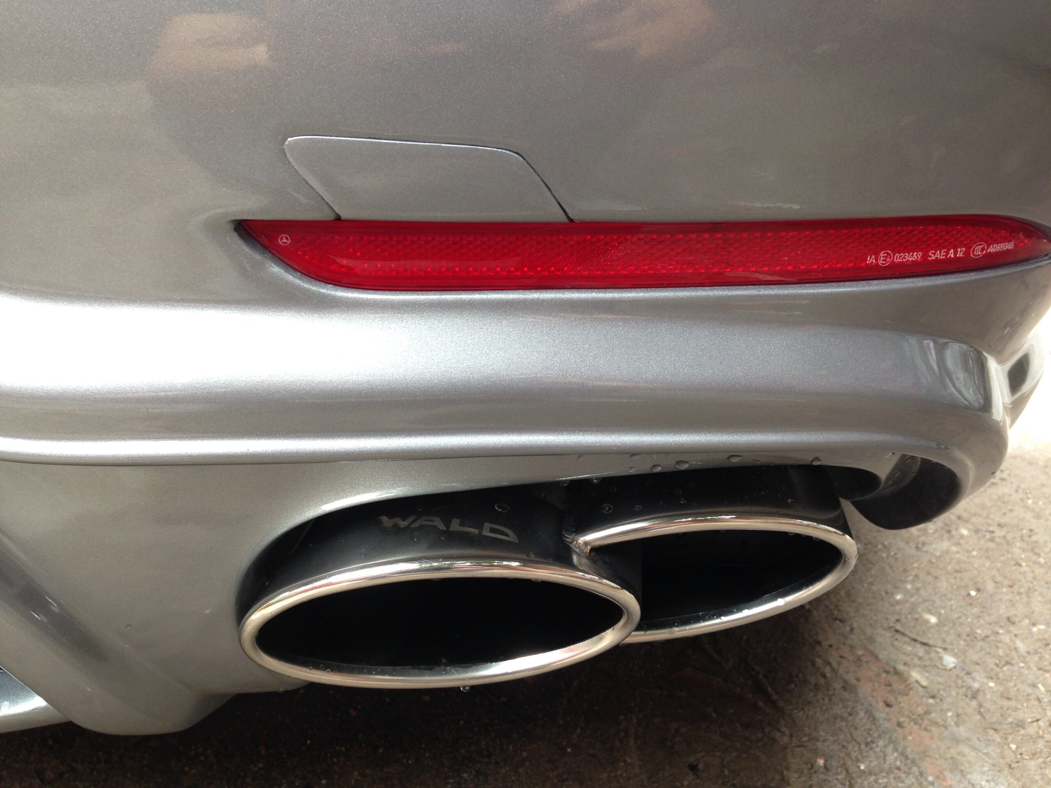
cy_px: 394
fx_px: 1002
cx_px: 526
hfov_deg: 55.4
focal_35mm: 33
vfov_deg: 42.9
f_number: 2.4
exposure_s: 1/30
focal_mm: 4.12
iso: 50
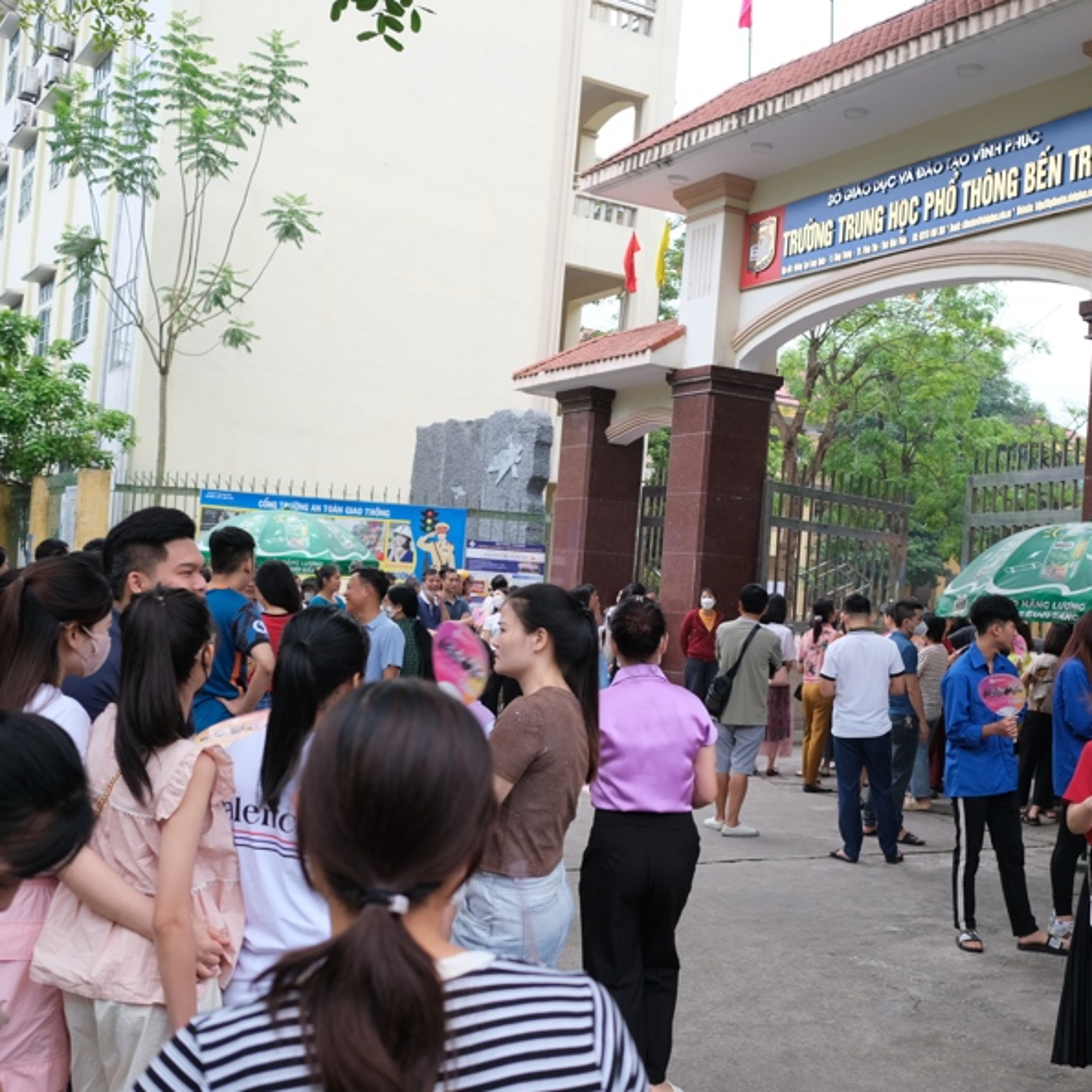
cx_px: 773
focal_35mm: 45
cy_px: 545
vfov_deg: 37.6
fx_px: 1606
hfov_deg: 36.9
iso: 320
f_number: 3.2
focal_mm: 23
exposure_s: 1/140
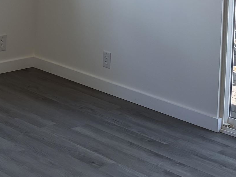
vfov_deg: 14.1
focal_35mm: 98
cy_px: -90
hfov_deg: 19.9
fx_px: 668
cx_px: 67
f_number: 1.6
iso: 50
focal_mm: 5.96
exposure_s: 1/160
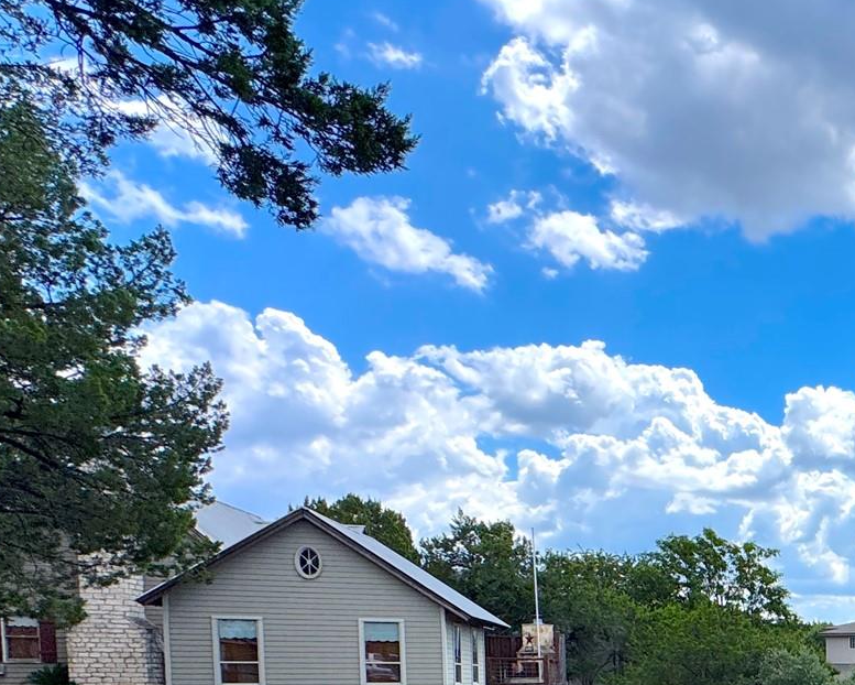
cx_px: 1079
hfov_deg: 36.0
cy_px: 730
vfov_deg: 35.8
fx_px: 911
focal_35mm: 36
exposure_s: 1/2273
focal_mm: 2.22
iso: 50
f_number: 2.2
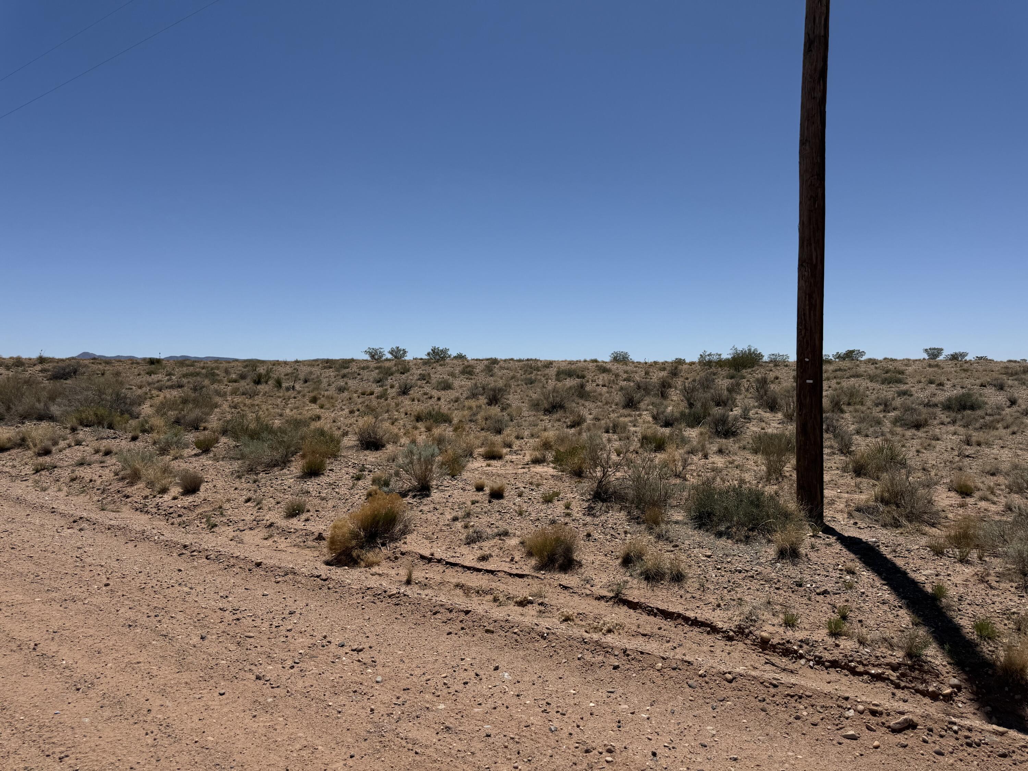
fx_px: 713
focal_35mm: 24
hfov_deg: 71.6
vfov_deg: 56.8
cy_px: 386
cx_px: 514
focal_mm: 6.76
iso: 80
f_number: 1.78
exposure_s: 1/8130
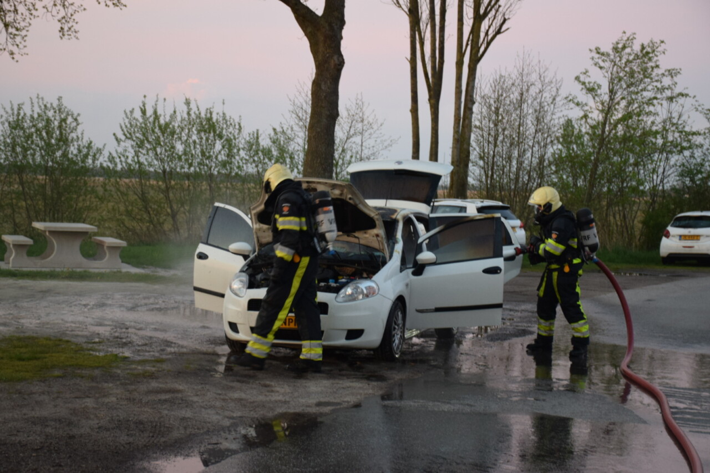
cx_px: 355
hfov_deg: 27.0
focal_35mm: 75
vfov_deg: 18.2
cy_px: 236
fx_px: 1479
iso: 800
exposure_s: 1/40
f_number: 4.8
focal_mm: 50
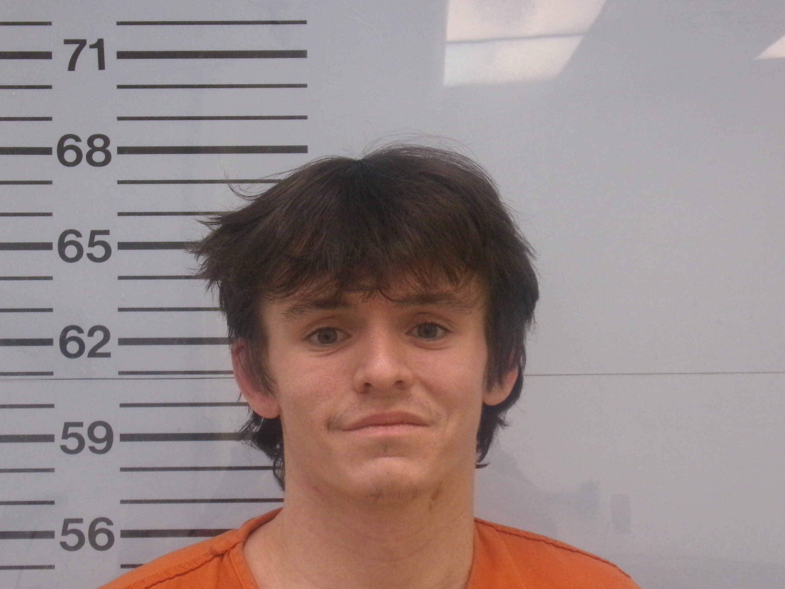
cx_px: 393
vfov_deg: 15.1
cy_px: 297
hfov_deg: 20.0
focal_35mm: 98
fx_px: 2222
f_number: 5.2
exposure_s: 1/60
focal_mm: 17.5
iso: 800
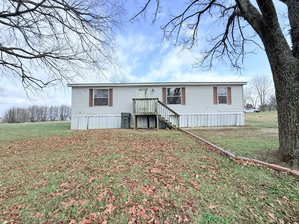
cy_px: 112
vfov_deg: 85.7
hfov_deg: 102.1
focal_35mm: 14
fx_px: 121
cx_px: 150
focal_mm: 2.22
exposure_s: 1/1050
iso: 50
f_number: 2.2
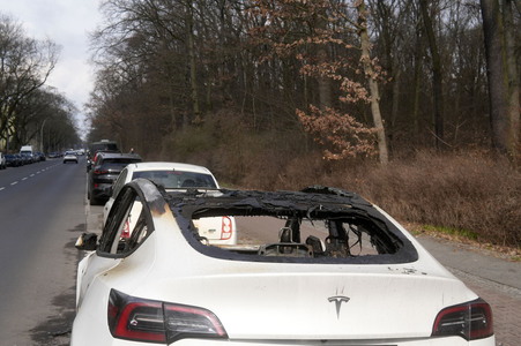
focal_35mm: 45
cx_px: 260
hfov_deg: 43.6
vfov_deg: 29.8
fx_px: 651
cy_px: 173
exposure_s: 1/1250
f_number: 7.1
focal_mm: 30
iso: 640
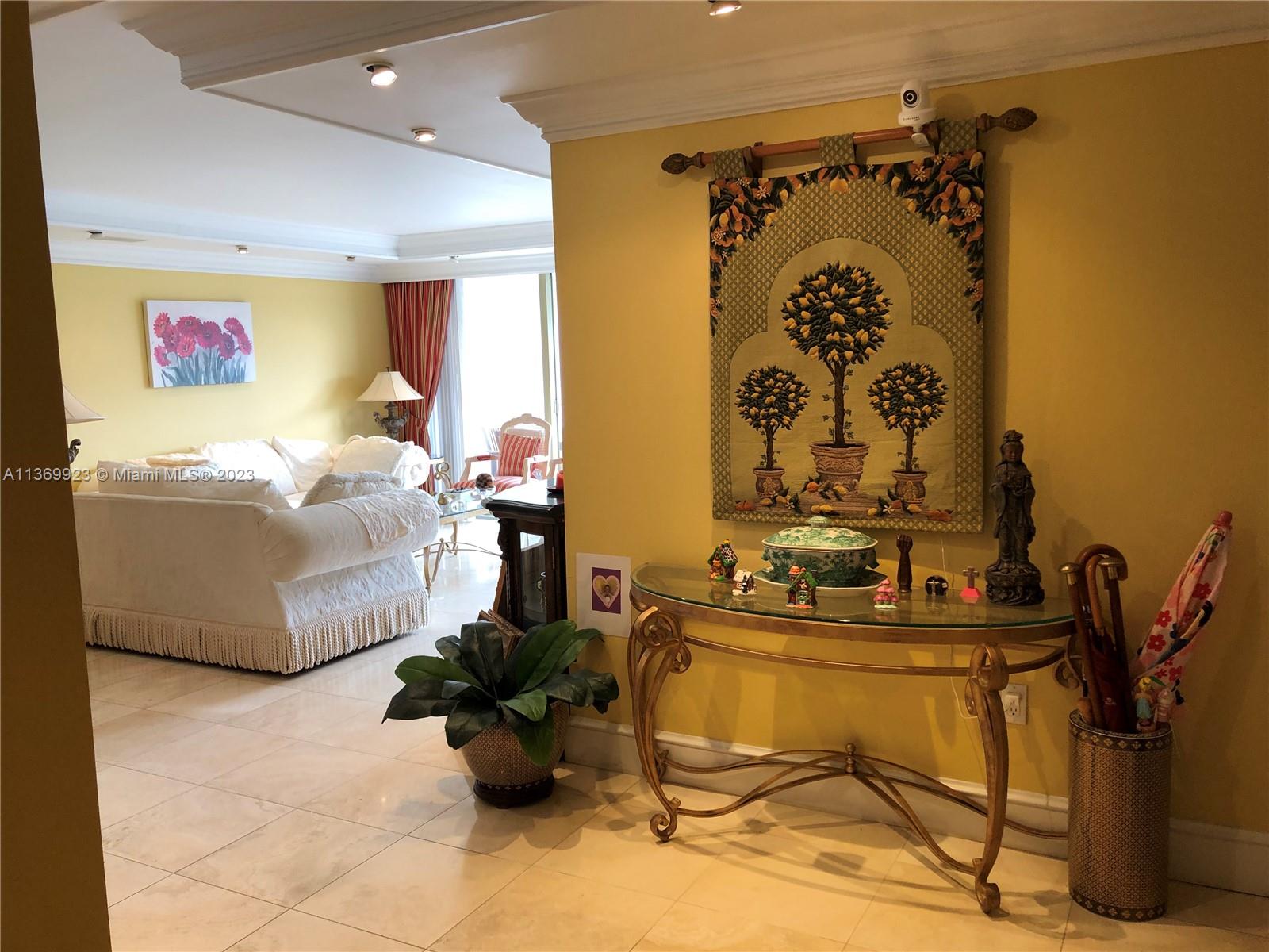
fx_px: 1026
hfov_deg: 63.4
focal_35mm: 28
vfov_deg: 49.7
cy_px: 476
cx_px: 634
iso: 25
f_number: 1.8
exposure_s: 1/40
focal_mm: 4
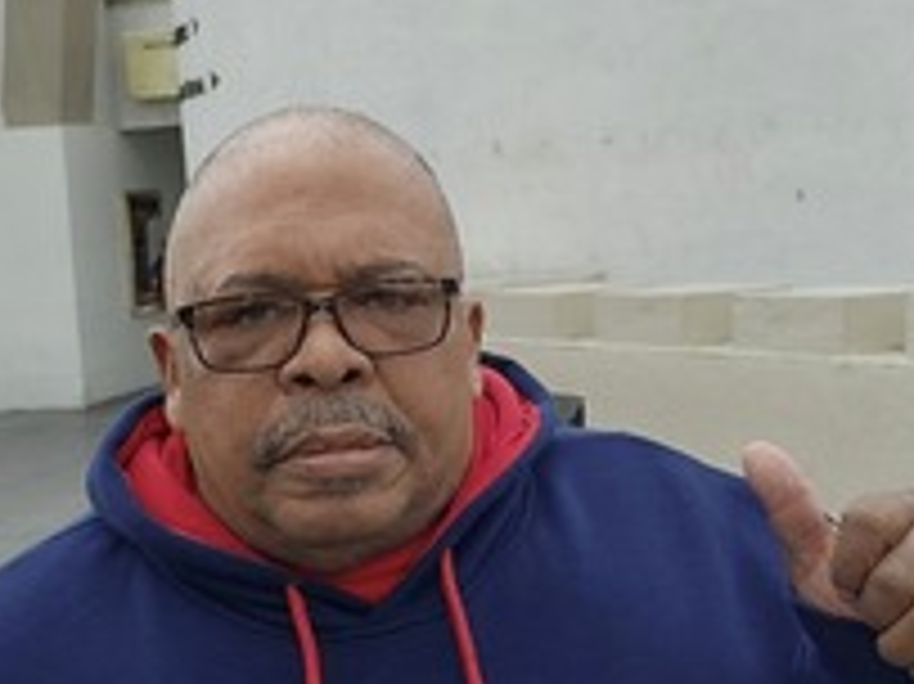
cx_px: 468
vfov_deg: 21.3
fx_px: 1821
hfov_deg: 28.2
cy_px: 342
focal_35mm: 69
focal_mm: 3.17
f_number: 2.4
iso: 50
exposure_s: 1/360
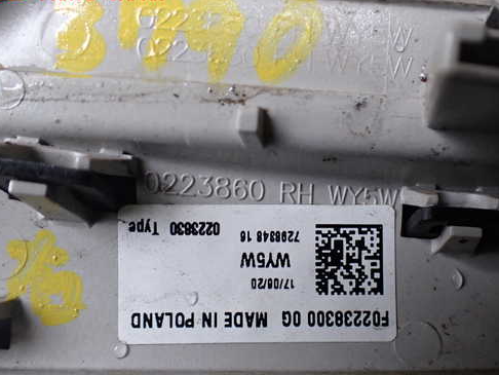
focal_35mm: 37
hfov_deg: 50.0
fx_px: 534
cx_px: 285
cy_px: 212
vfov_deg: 38.6
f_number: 2.3
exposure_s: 1/125
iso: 320
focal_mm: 5.4
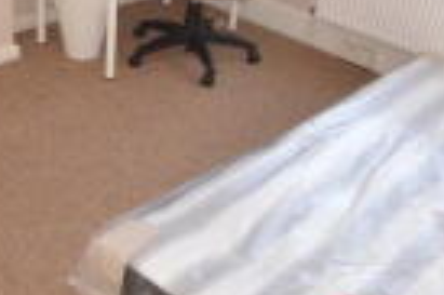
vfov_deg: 25.6
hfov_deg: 38.2
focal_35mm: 52
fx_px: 641
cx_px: 204
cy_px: 73
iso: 400
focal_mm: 10
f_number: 4.5
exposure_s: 1/80
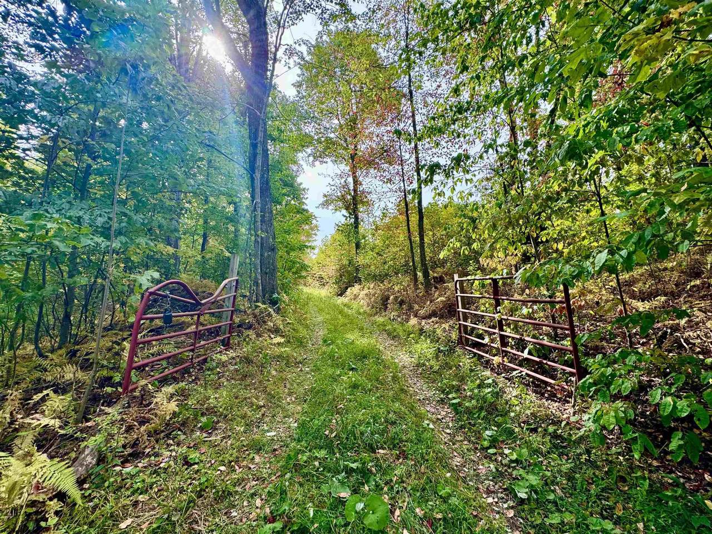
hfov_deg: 102.1
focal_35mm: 14
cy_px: 267
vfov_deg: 85.7
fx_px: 288
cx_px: 356
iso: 40
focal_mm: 2.22
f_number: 2.2
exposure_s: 1/329
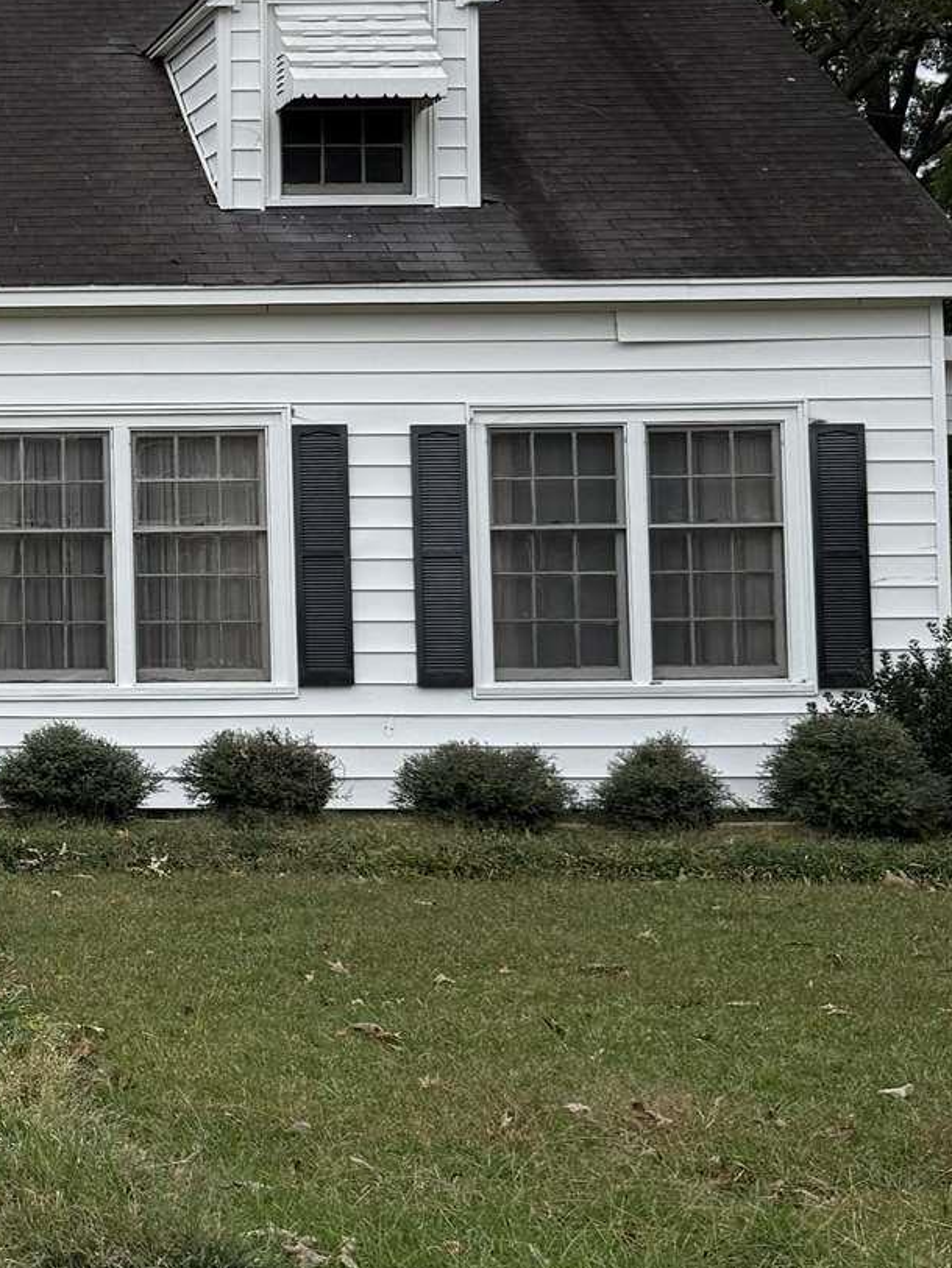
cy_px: 381
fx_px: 2493
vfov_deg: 28.3
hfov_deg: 19.8
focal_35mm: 68
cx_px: -293
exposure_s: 1/2232
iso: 100
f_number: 1.78
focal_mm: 6.76
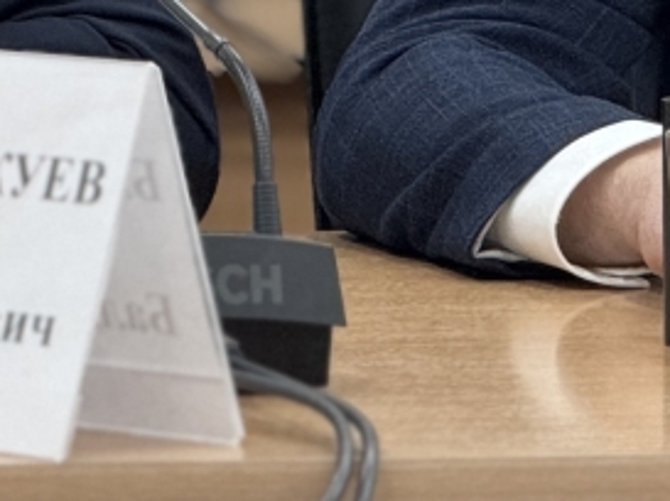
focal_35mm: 374
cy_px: -220
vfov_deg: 3.9
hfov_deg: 5.3
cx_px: -368
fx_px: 7229
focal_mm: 15.66
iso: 250
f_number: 2.8
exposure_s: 1/100
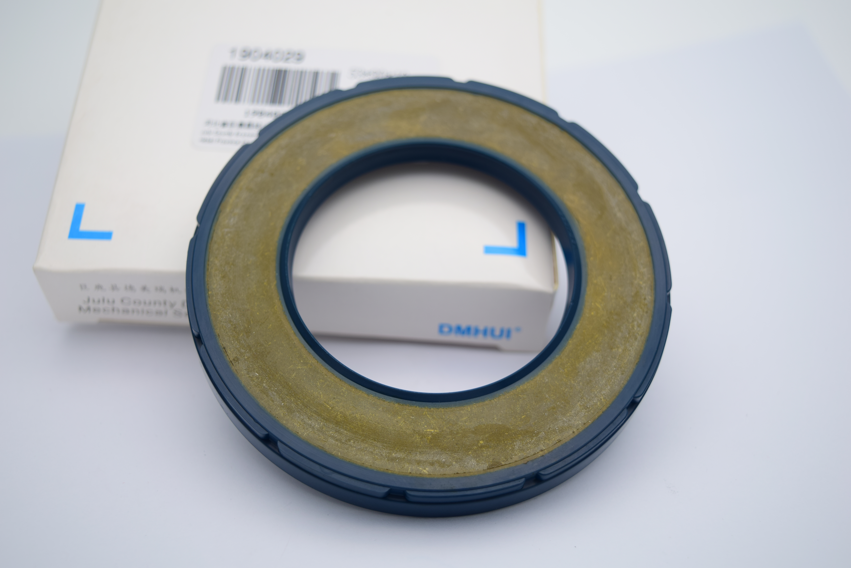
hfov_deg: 41.1
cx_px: 426
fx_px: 1135
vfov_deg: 28.1
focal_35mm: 48
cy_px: 284
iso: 100
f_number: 4.5
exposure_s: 1/15
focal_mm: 32
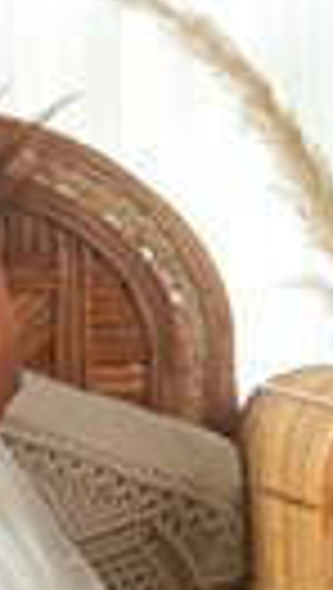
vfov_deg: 7.8
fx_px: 4319
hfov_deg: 4.4
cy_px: 315
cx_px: -304
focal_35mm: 276
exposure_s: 1/160
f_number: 1.8
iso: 640
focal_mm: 50
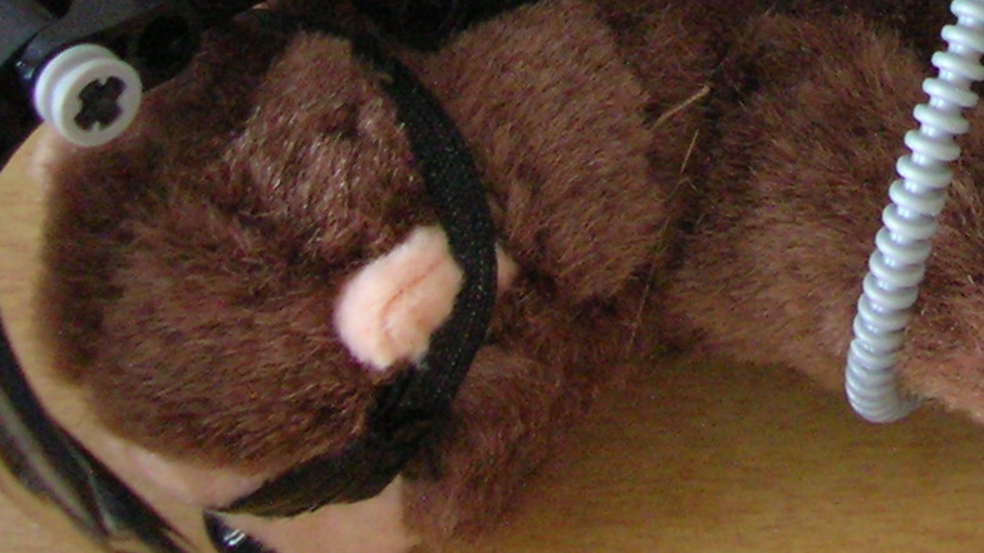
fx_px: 2818
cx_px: 1151
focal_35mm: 108
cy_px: -424
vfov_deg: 10.6
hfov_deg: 18.8
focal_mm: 5.7
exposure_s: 2
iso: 200
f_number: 2.9
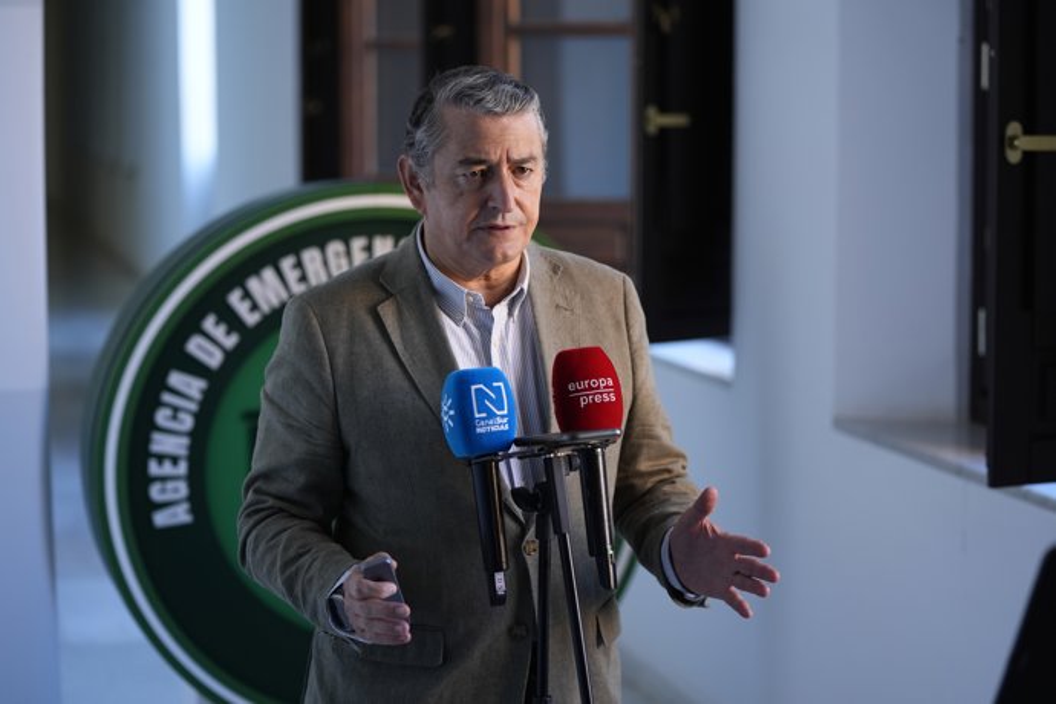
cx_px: 528
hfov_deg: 25.7
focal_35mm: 79
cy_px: 352
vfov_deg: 17.3
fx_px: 2317
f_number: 2.8
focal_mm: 79
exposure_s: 1/400
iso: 800
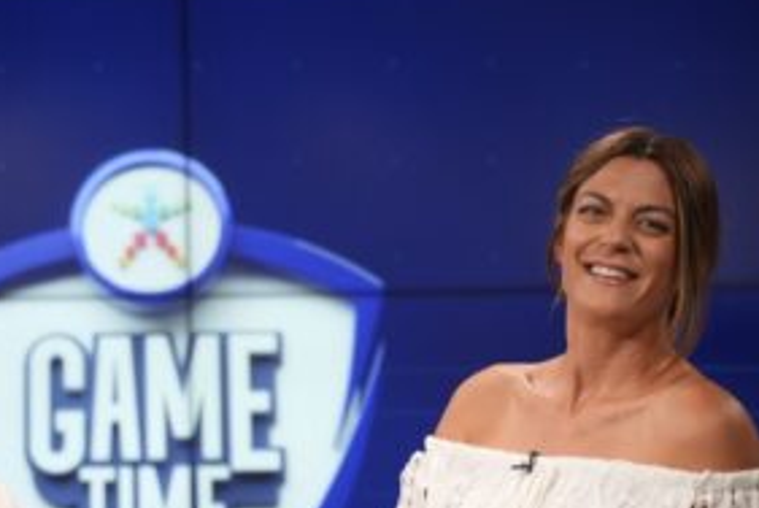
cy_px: 505
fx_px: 3377
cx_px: 232
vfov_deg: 8.6
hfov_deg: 12.8
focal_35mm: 160
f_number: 3.2
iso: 250
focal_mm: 75
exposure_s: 1/60
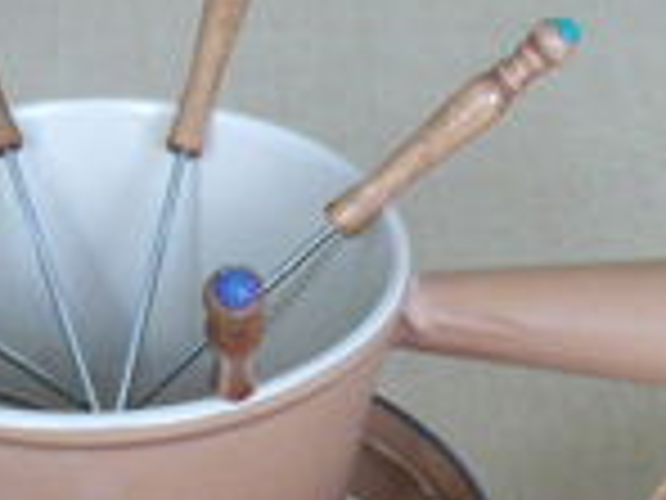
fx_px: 2251
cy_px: 649
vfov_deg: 12.3
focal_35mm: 117
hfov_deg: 16.8
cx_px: 418
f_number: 2.8
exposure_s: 1/10
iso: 200
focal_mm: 6
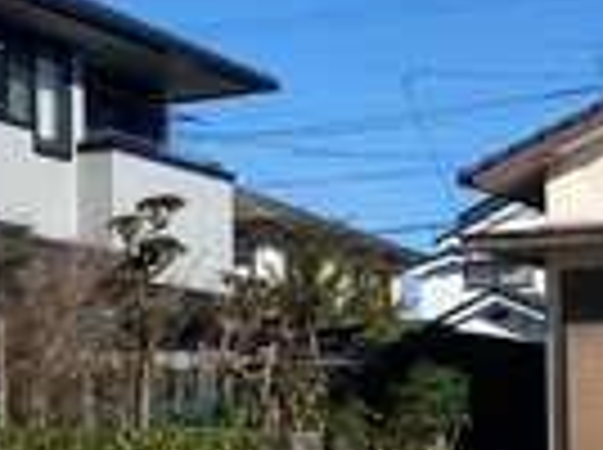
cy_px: 378
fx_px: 2330
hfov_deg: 14.7
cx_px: 148
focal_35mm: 134
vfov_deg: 11.0
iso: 25
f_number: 1.8
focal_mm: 3.99
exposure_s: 1/3205
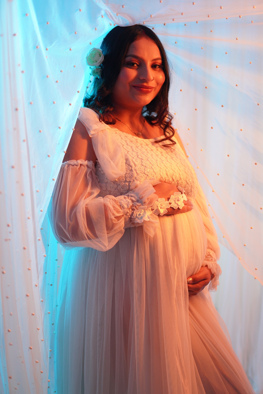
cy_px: 197
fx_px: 493
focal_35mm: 45
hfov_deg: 29.9
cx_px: 132
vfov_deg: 43.6
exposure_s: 1/100
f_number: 1.4
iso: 200
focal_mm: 30
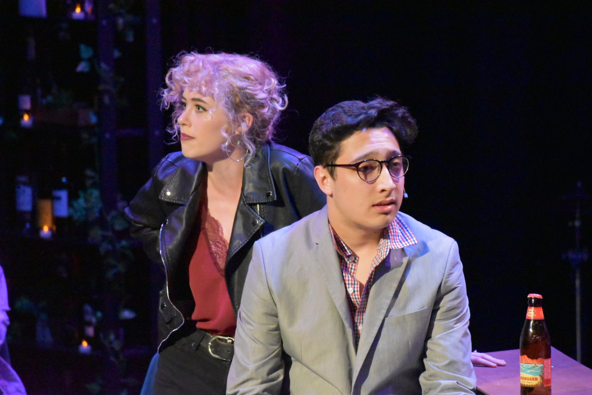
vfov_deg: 6.3
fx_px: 3576
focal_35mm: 218
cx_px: 296
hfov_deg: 9.5
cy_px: 198
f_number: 4.8
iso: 12800
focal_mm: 145
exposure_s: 1/400
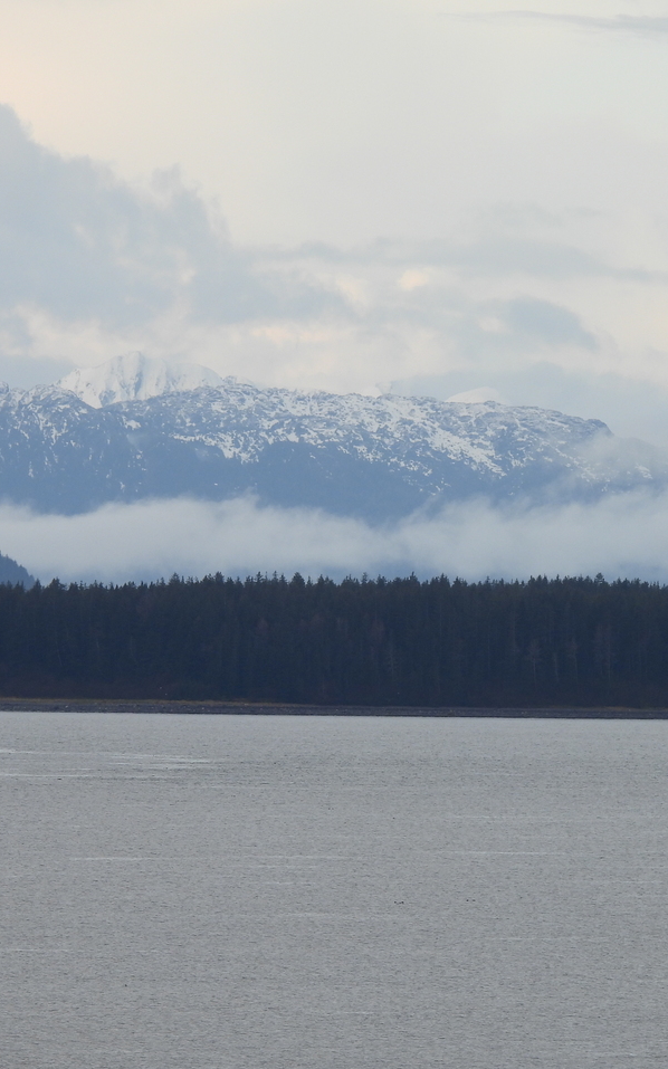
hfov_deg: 2.3
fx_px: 16518
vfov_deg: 3.7
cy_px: 534
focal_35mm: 567
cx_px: 330
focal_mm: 71.4
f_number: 5
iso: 100
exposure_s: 1/200
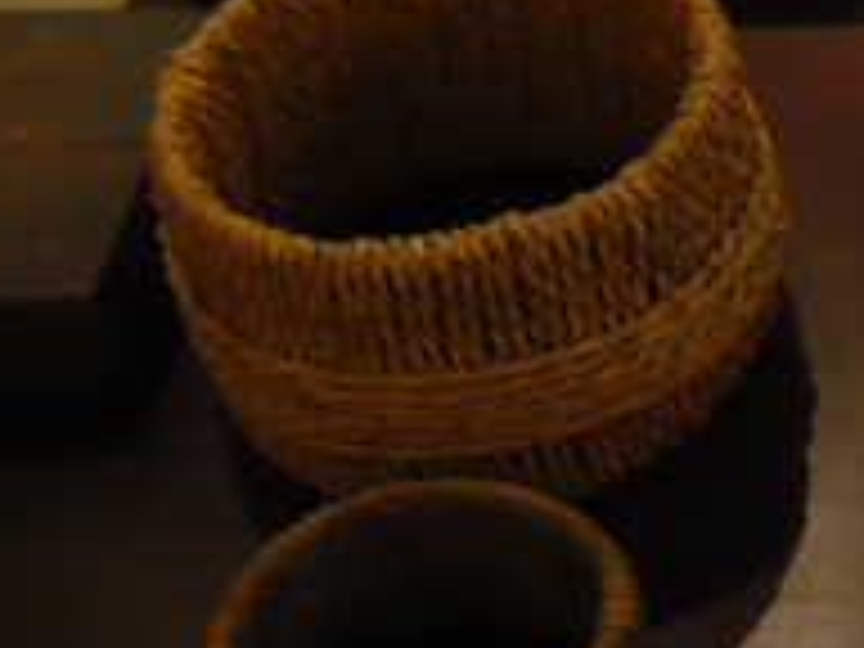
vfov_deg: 14.5
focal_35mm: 101
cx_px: 1132
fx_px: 2521
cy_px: 572
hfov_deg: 18.1
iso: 200
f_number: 2.8
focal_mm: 6.1
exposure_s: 1/8
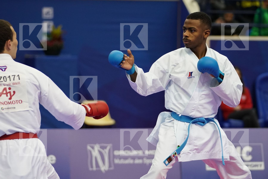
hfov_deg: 10.1
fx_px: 1519
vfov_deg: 6.7
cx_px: 134
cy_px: 90
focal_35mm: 204
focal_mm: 136
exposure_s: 1/1000
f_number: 2.8
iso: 3200
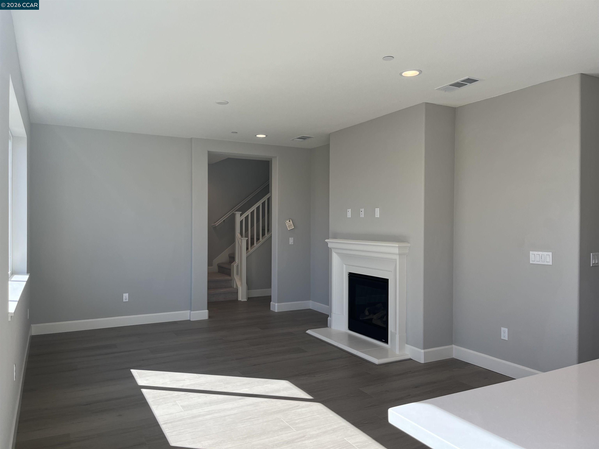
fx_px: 450
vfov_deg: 53.1
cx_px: 300
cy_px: 224
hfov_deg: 67.3
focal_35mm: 26
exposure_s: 1/440
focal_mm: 5.1
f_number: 1.6
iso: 50
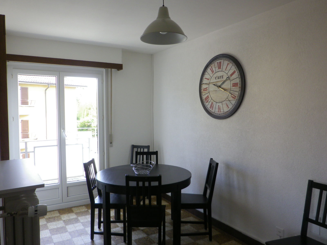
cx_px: 164
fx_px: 265
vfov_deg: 49.7
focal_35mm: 28
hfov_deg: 63.4
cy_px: 122
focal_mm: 5
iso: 125
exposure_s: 1/50
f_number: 3.2
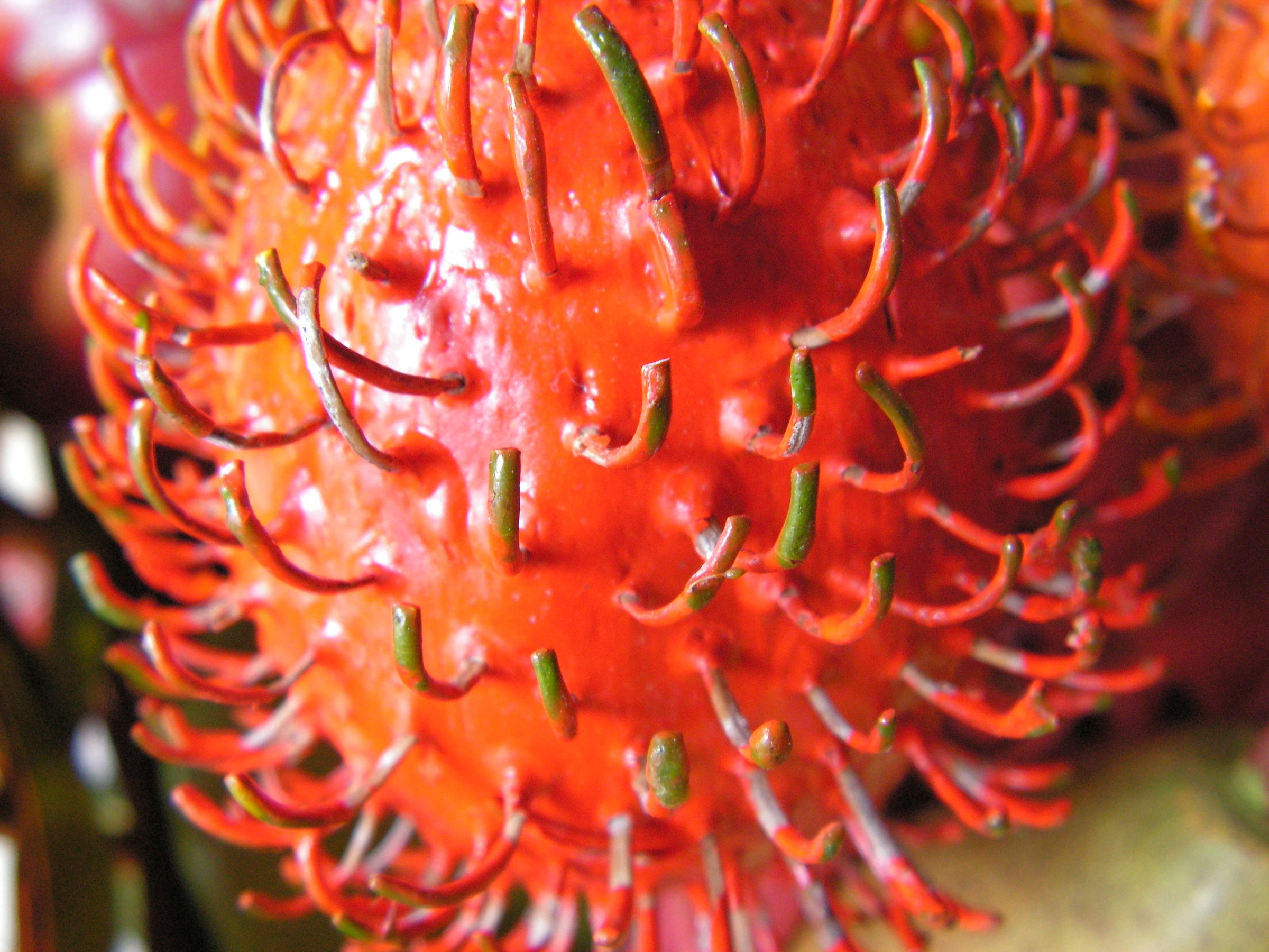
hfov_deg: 51.4
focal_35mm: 36
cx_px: 634
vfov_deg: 39.7
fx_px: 1320
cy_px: 476
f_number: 3.2
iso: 160
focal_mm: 6
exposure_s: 1/40
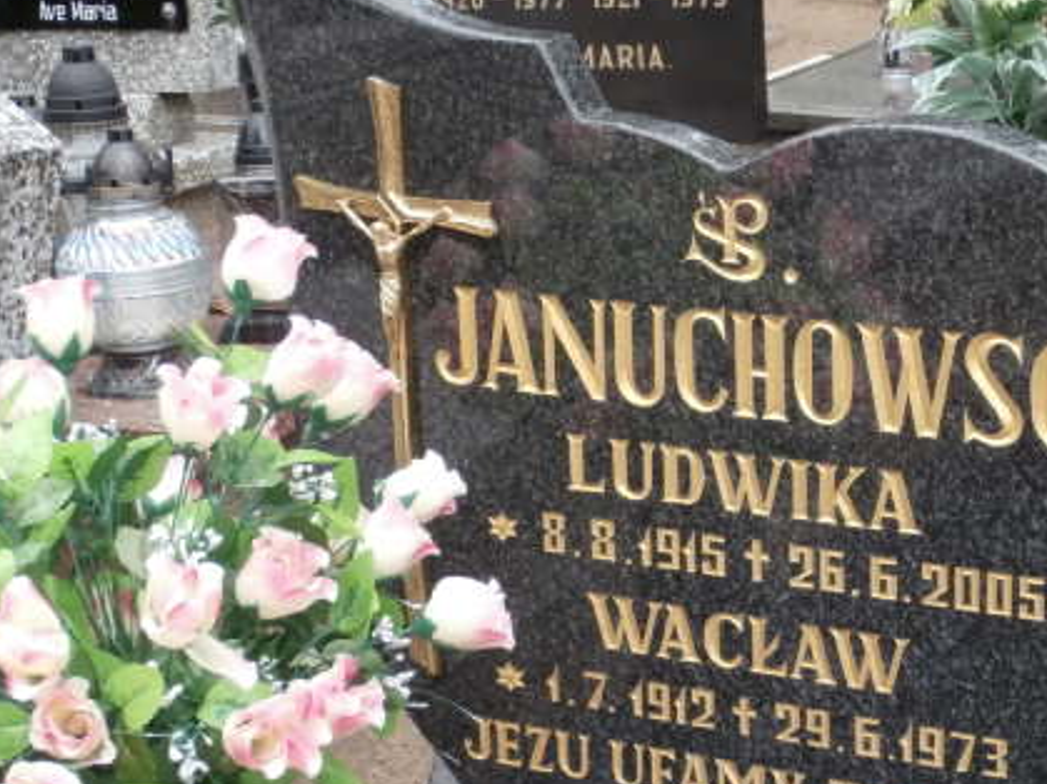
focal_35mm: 87
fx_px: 2631
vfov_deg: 16.9
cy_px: 479
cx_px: 652
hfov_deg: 22.5
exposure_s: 1/80
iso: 100
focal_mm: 10.11
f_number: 4.5
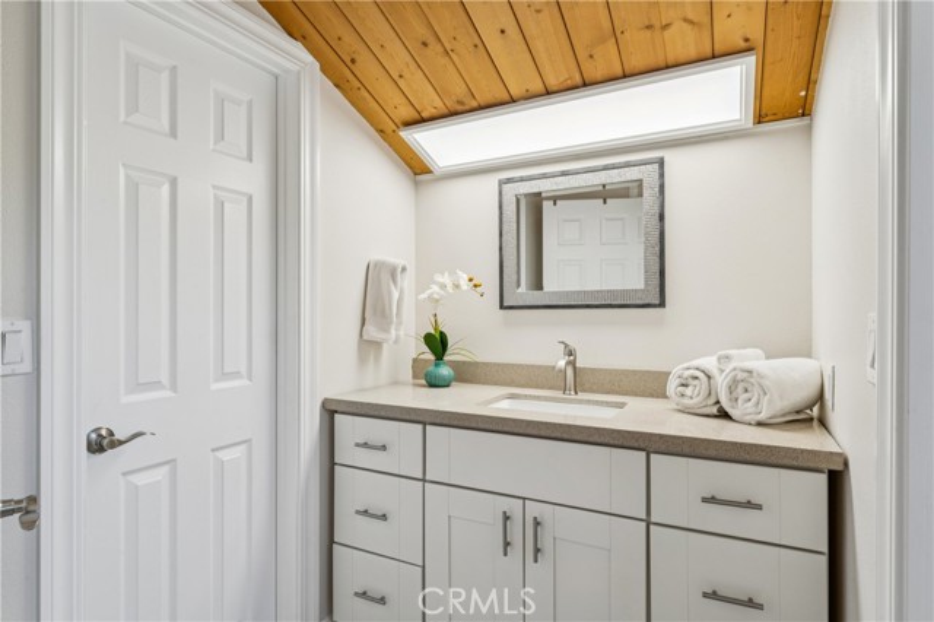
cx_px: 467
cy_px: 311
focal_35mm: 19
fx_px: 495
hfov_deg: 86.6
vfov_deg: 64.2
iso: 100
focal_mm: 19.1
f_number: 13
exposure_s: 1/6
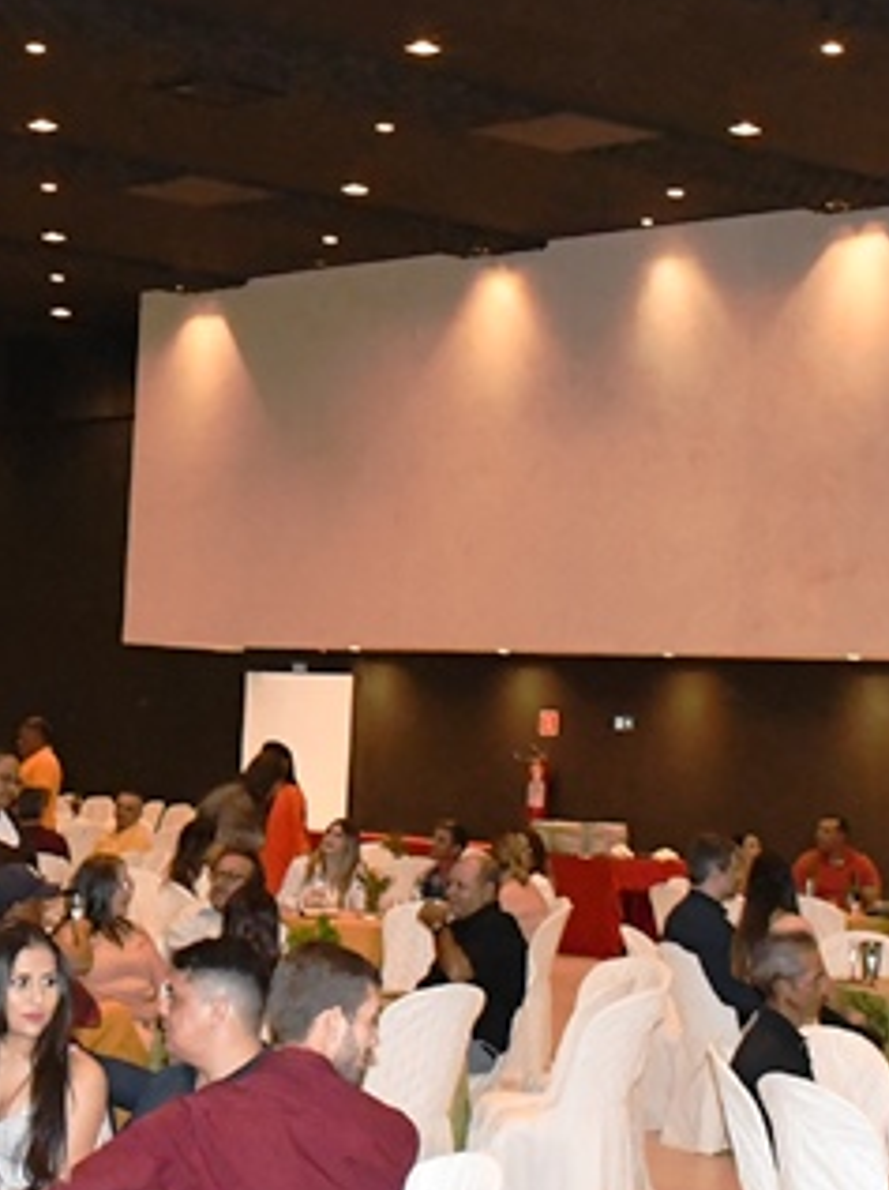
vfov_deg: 23.3
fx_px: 2882
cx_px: 116
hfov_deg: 17.3
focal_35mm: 84
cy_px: 456
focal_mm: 18
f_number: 6.3
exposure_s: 1/125
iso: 6400
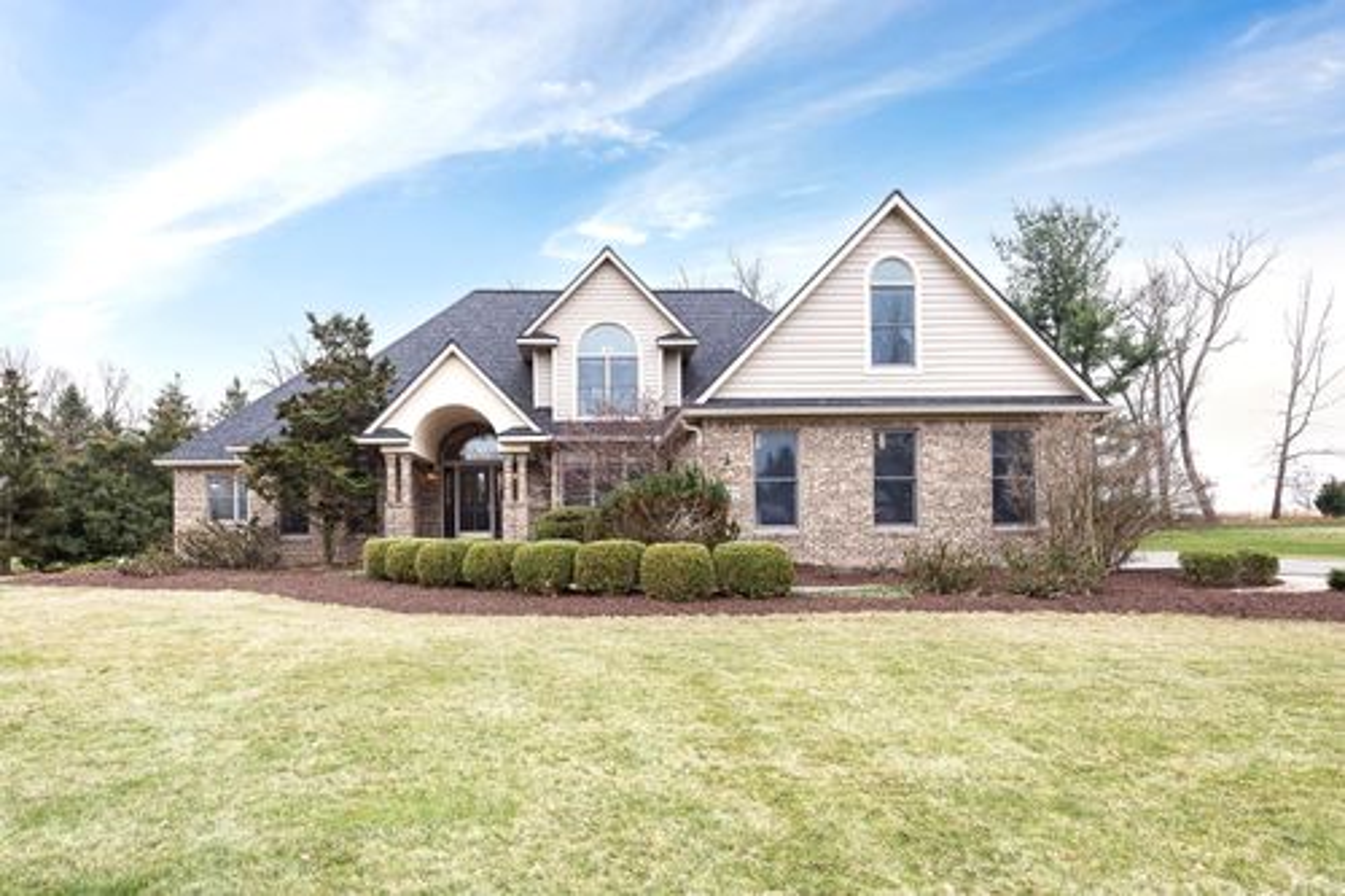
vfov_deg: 59.5
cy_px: 448
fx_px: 784
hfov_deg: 81.2
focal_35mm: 21
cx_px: 672
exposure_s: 1/200
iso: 400
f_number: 7.1
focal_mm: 21
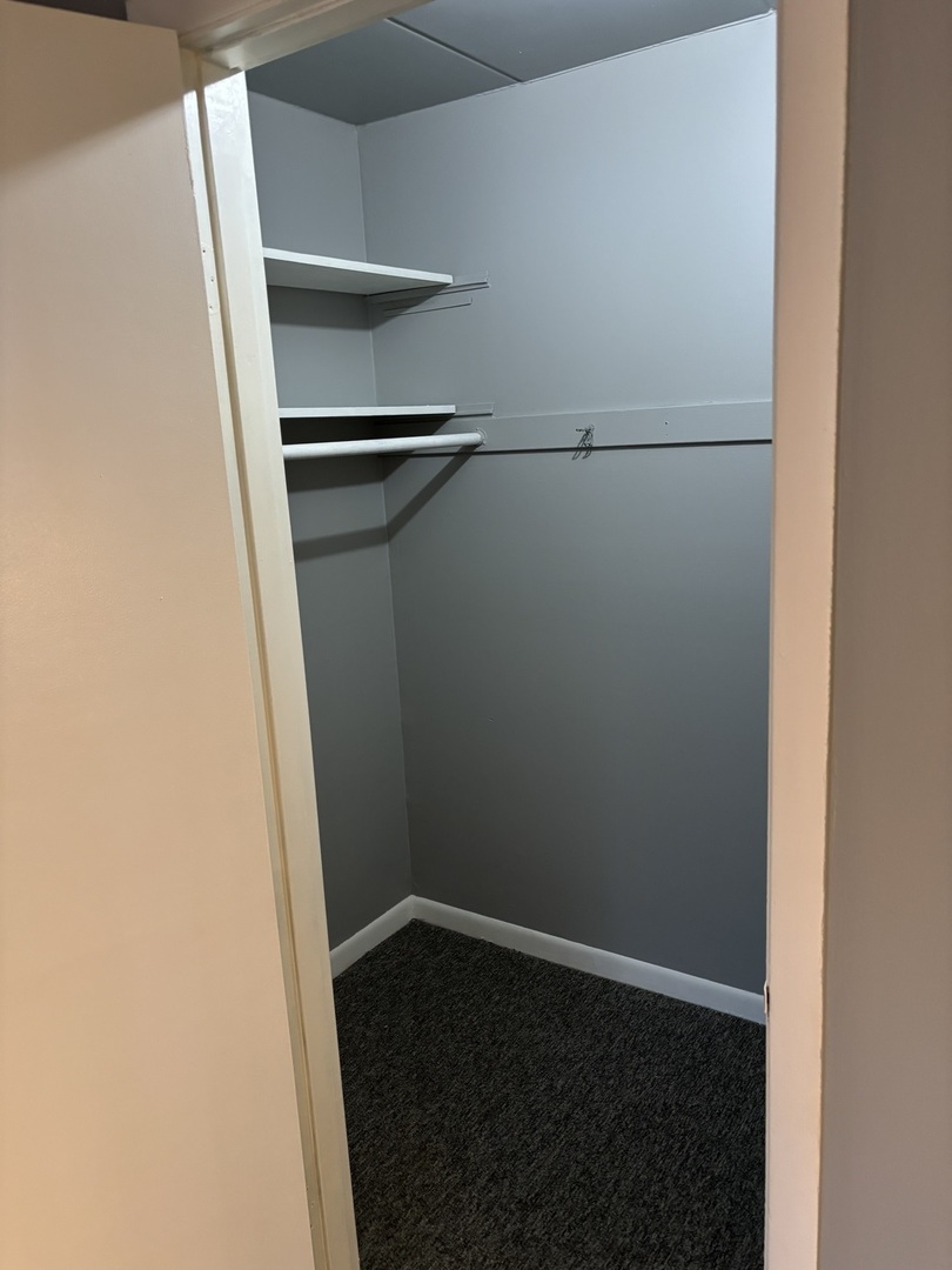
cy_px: 635
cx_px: 476
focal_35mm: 26
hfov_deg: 53.1
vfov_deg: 67.3
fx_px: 953
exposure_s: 1/60
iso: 320
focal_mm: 5.96
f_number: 1.6
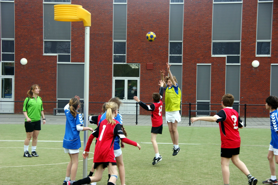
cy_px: 92
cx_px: 139
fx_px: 695
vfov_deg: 15.2
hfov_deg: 22.6
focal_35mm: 90
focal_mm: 60
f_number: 7.1
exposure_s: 1/250
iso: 200
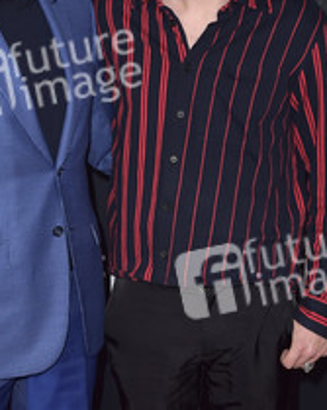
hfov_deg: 24.0
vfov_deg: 30.0
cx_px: 99
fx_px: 763
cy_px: 175
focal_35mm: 63
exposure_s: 1/200
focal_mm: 35
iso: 500
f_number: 6.3
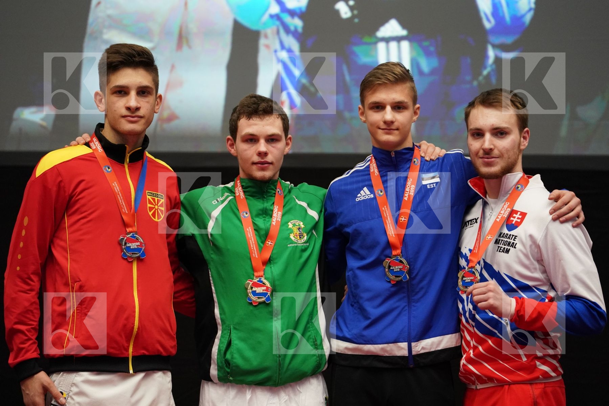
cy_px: 203
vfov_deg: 7.4
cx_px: 304
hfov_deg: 11.1
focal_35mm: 186
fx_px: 3146
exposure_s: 1/1000
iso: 3200
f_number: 2.8
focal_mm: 186
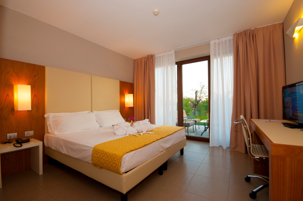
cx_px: 152
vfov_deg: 77.2
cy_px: 100
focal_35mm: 15
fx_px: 126
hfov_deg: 100.5
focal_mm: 10
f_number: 11
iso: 200
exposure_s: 1/8
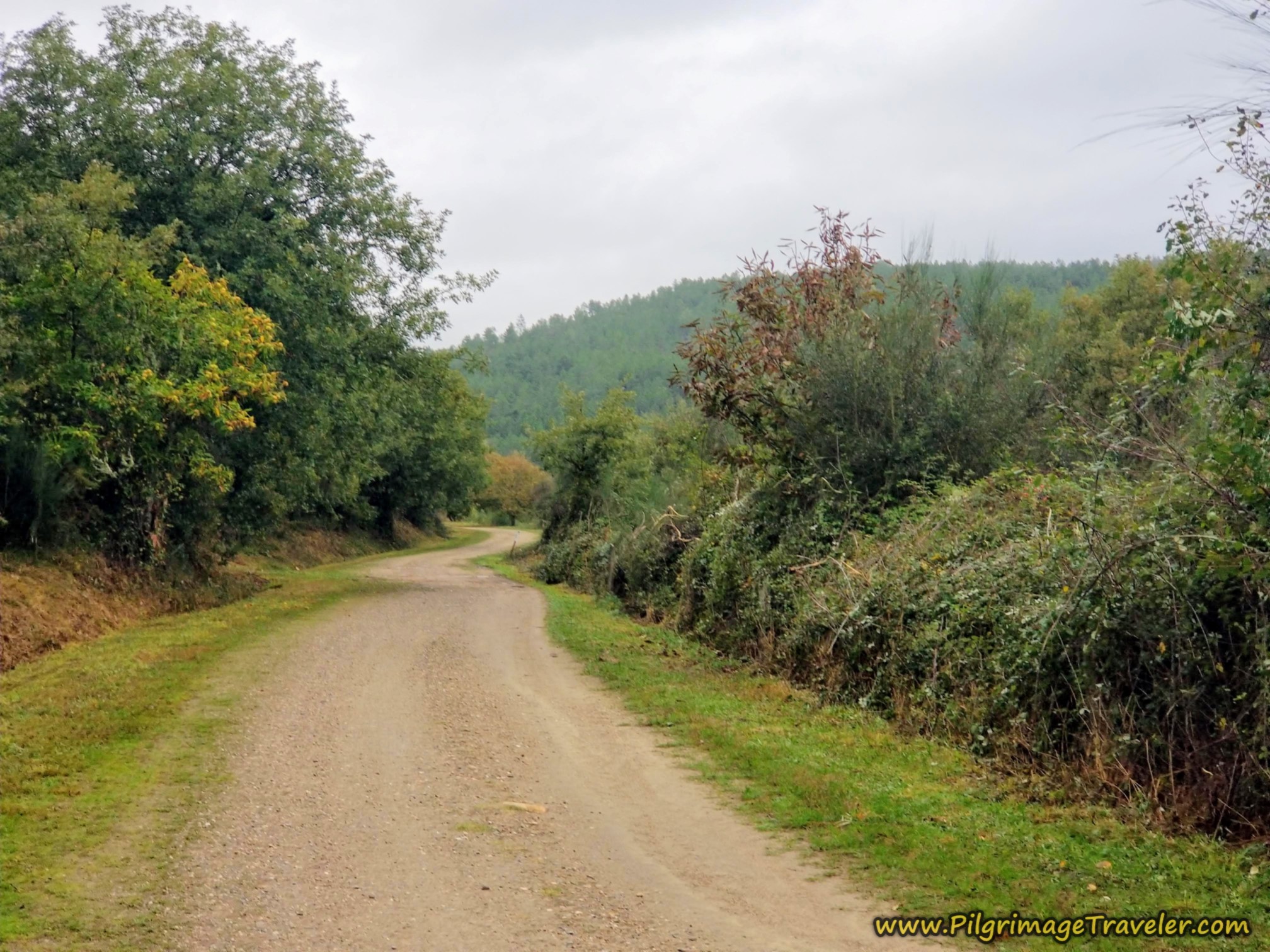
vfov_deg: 28.0
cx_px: 635
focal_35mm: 52
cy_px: 476
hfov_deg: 36.8
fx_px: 1908
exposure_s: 1/120
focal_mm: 6
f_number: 2.4
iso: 40
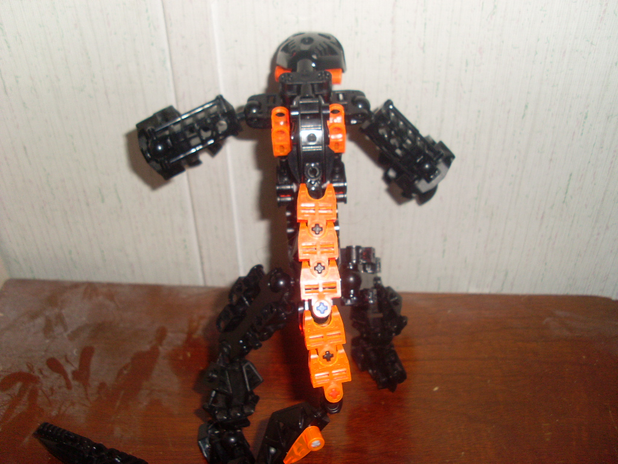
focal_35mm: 38
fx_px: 678
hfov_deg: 49.0
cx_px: 309
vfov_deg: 37.7
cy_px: 232
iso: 100
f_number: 7.7
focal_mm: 6.3
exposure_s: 1/45
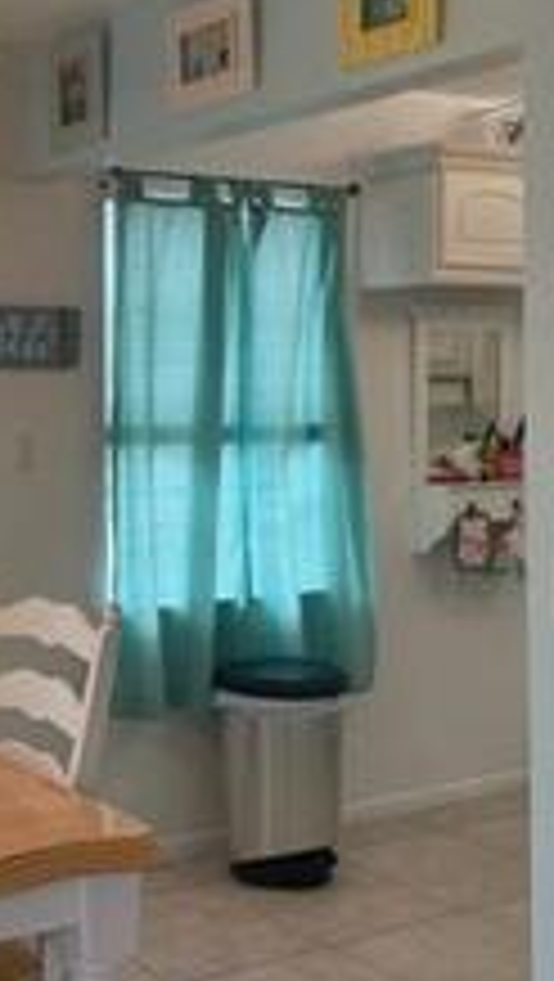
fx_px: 1355
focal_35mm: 52
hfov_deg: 21.3
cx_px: -131
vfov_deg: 39.8
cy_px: 441
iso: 40
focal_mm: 4.2
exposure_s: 1/120
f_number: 1.6
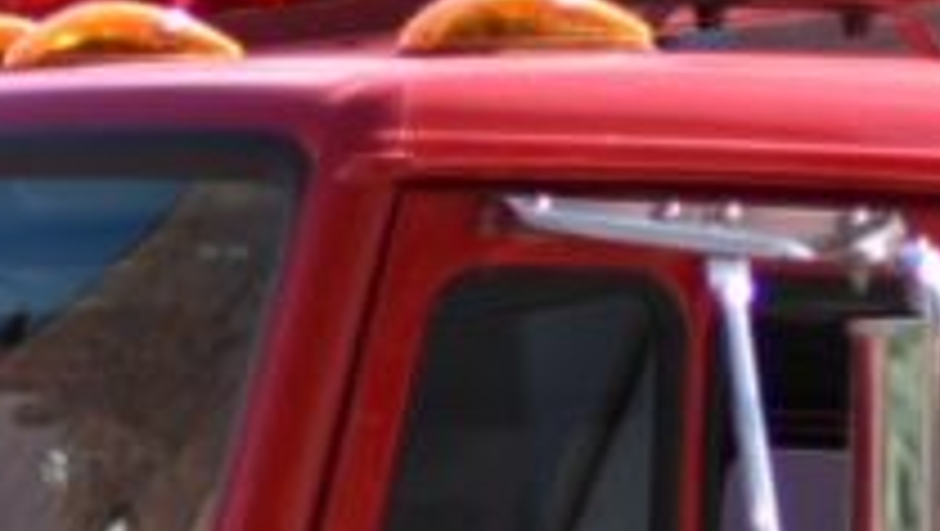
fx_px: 9779
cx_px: 679
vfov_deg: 3.1
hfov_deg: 5.5
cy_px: 1321
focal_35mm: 392
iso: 100
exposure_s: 1/4000
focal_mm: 50
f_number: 1.4
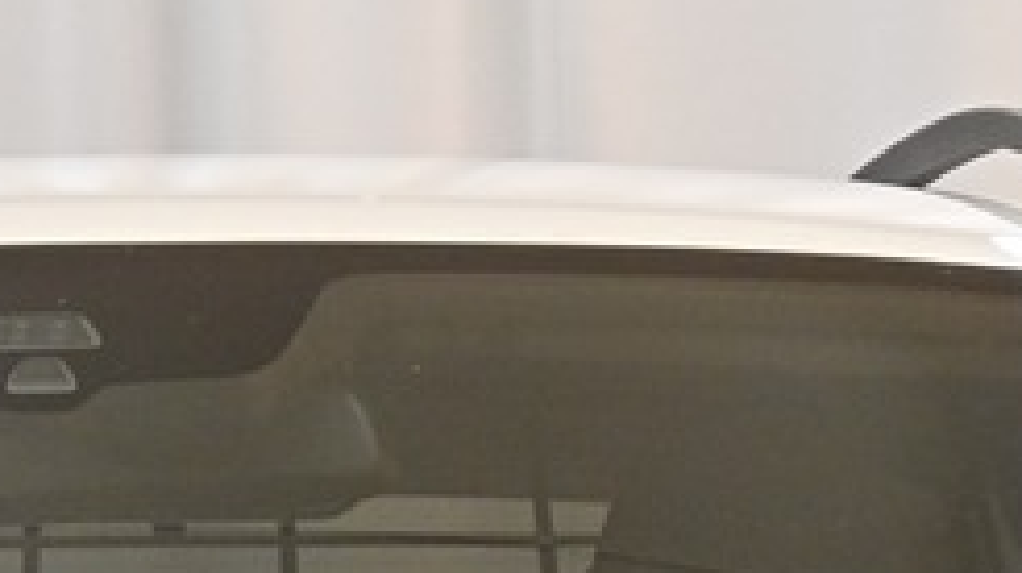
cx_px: 195
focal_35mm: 383
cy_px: 1607
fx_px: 10385
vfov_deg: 3.1
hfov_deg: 5.6
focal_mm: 37
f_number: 5.3
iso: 400
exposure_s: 1/60
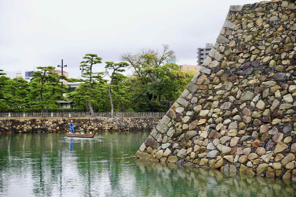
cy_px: 98
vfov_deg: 18.2
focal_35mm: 75
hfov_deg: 27.0
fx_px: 616
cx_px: 148
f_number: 4
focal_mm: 50
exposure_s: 1/80
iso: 100
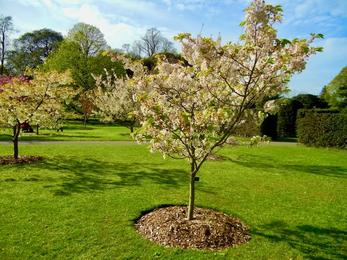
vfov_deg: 46.8
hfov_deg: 60.0
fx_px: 301
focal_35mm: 30
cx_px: 174
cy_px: 130
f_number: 7
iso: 160
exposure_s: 1/385
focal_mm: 5.4
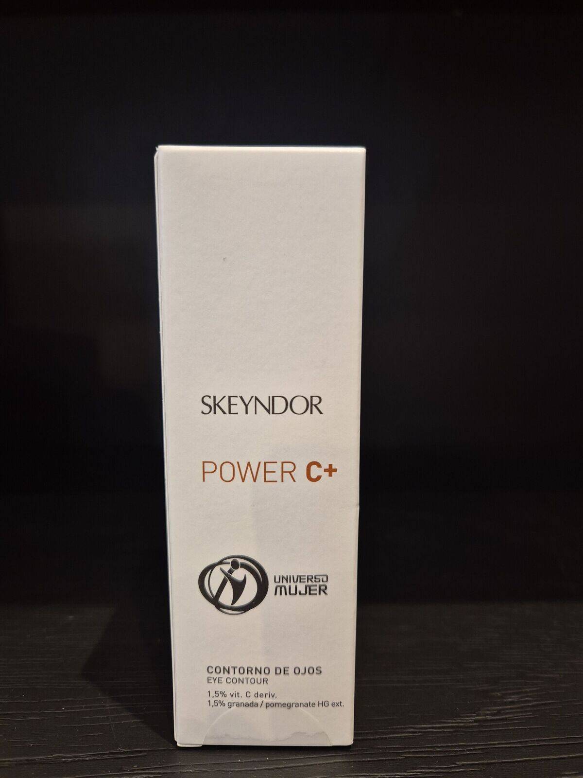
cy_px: 389
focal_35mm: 23
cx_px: 292
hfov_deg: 58.9
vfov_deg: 73.9
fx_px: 516
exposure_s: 1/57
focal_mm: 5.4
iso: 200
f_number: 1.8
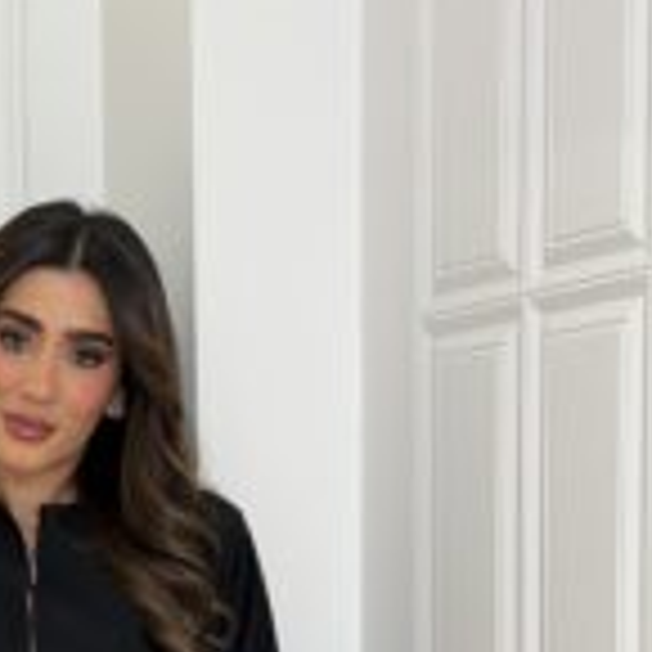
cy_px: 800
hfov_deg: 14.7
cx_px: 67
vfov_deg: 14.4
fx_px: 2493
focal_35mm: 117
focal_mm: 6.76
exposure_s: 1/318
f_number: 1.78
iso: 64
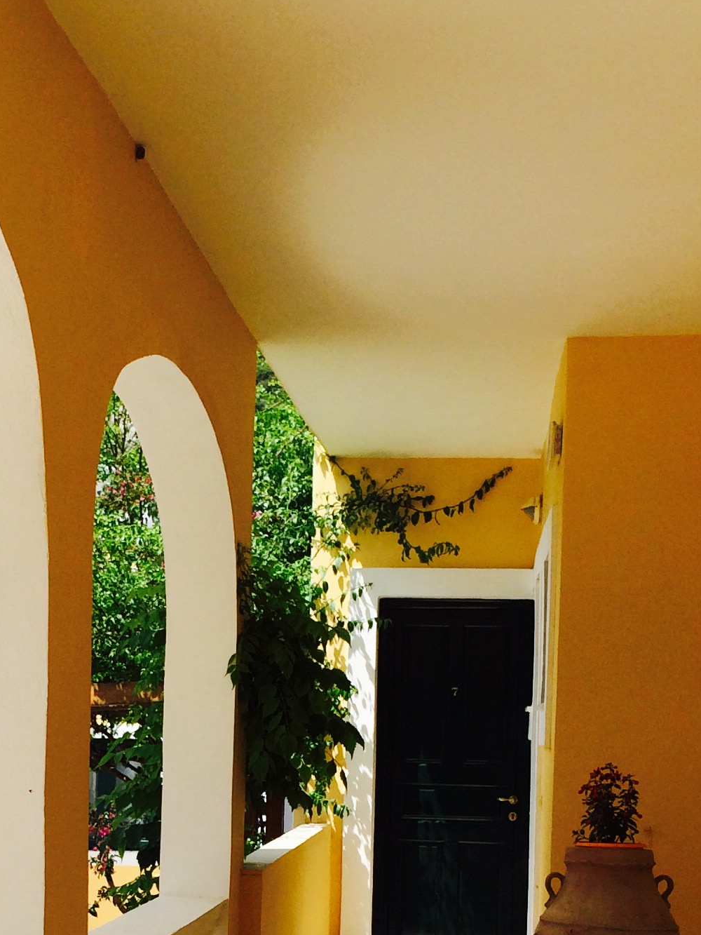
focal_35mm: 71
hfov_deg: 20.5
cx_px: 160
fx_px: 1917
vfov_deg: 26.5
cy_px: 835
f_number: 2.2
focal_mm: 4.15
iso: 32
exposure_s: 1/2053
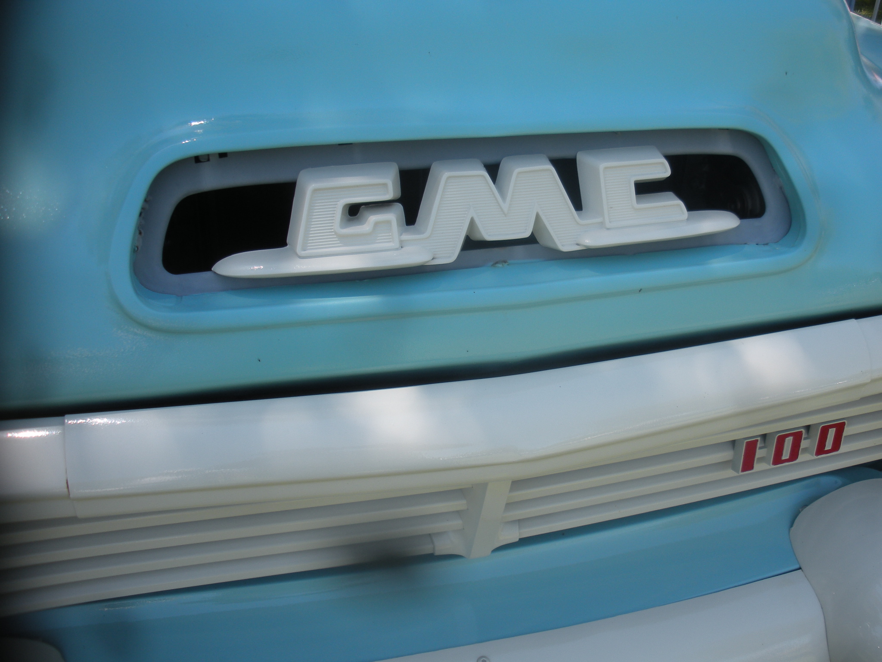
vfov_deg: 40.7
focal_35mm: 35
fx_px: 892
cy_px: 331
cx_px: 441
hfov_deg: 52.6
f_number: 3.5
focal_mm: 6.3
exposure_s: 1/193
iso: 64
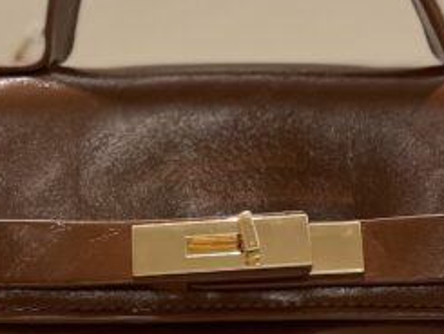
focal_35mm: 85
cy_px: 300
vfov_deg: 17.1
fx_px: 1091
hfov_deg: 23.0
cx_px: 232
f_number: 1.6
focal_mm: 5.1
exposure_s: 1/50
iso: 250
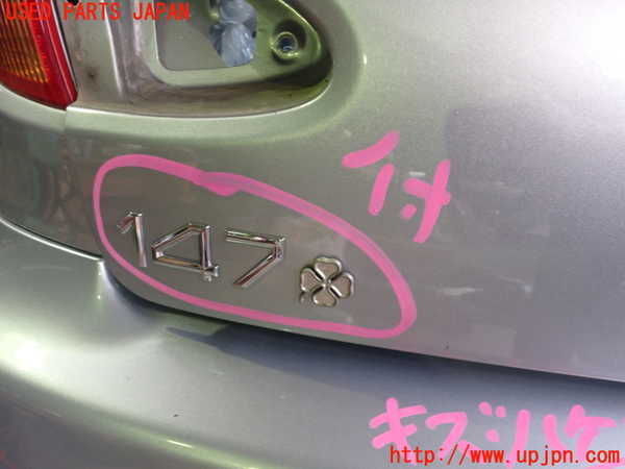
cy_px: 234
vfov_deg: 46.8
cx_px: 312
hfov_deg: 60.0
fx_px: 542
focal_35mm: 30
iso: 400
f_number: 2.3
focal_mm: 5.4
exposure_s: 1/30
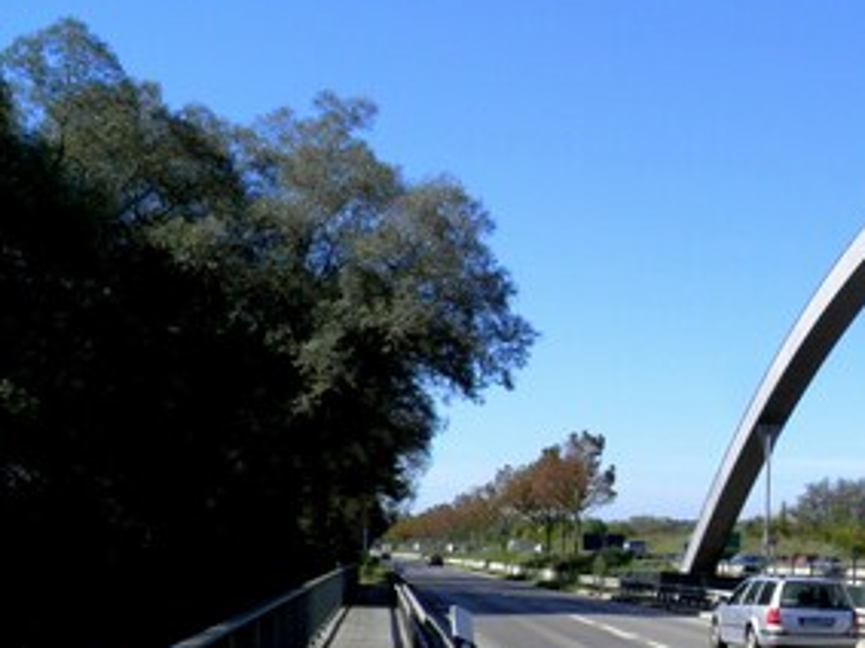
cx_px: 870
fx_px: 1449
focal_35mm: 58
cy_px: 633
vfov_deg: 24.2
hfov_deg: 30.8
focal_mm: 4.9
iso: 100
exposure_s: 1/400
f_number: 5.7
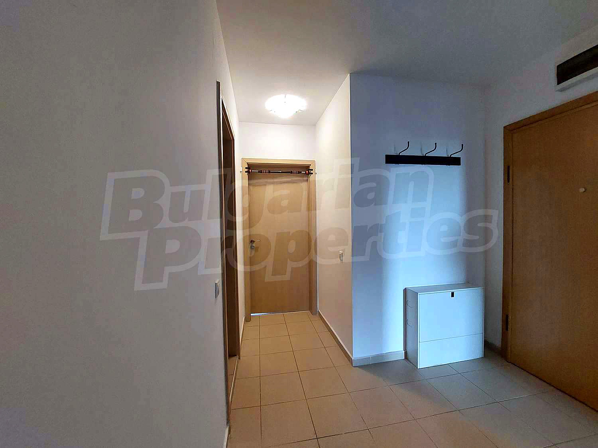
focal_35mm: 13
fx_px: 225
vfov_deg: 89.9
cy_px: 224
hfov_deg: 106.2
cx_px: 299
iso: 250
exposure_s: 1/33
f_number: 2.2
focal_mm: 1.74
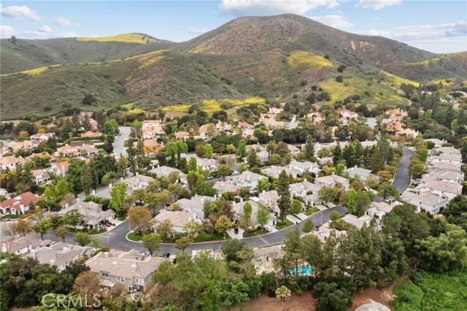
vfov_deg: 46.4
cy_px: 156
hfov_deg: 65.5
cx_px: 234
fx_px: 363
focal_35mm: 28
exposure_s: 1/120
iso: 100
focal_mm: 10.26
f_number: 6.3
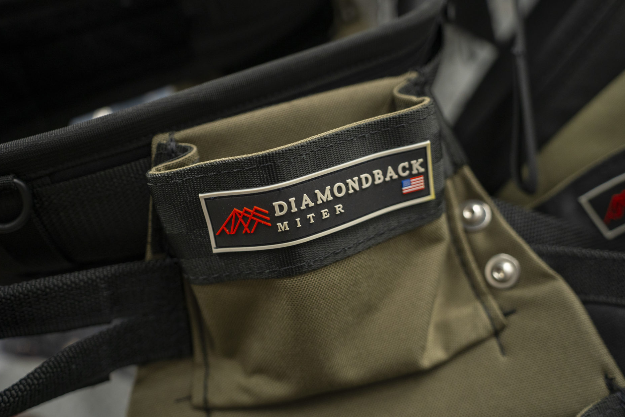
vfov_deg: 36.9
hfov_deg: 53.1
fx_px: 625
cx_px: 317
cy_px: 207
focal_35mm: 36
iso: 1250
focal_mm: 35
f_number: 2.8
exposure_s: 1/125
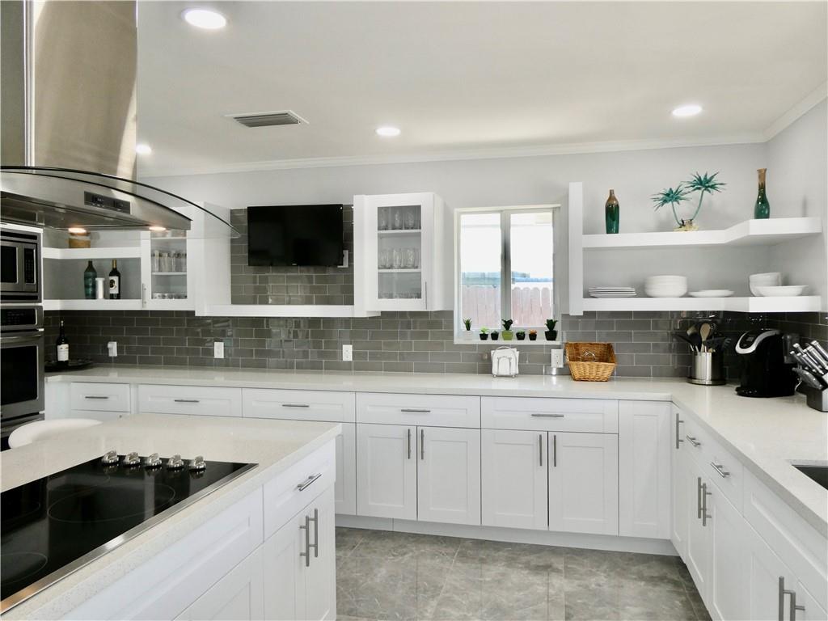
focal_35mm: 24
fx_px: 574
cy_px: 310
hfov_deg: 71.6
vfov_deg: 56.8
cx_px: 414
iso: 100
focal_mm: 4.3
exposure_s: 1/60
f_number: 3.3
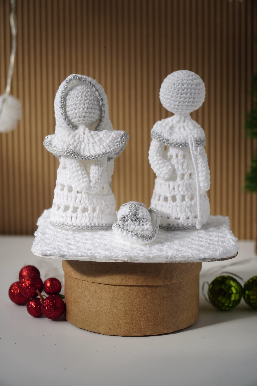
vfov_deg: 21.2
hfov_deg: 14.3
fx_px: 1028
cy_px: 193
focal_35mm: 96
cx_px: 128
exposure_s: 1/640
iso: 100
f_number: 4
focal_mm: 64
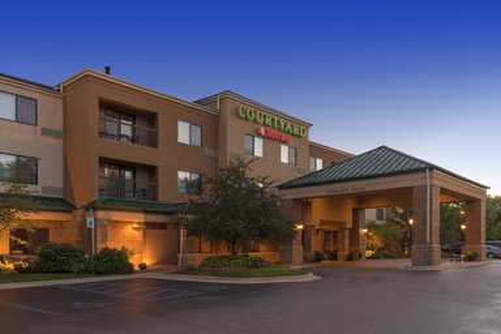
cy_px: 167
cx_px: 250
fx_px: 417
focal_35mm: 30
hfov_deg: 61.9
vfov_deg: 43.6
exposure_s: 1/8
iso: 100
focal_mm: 30
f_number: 10
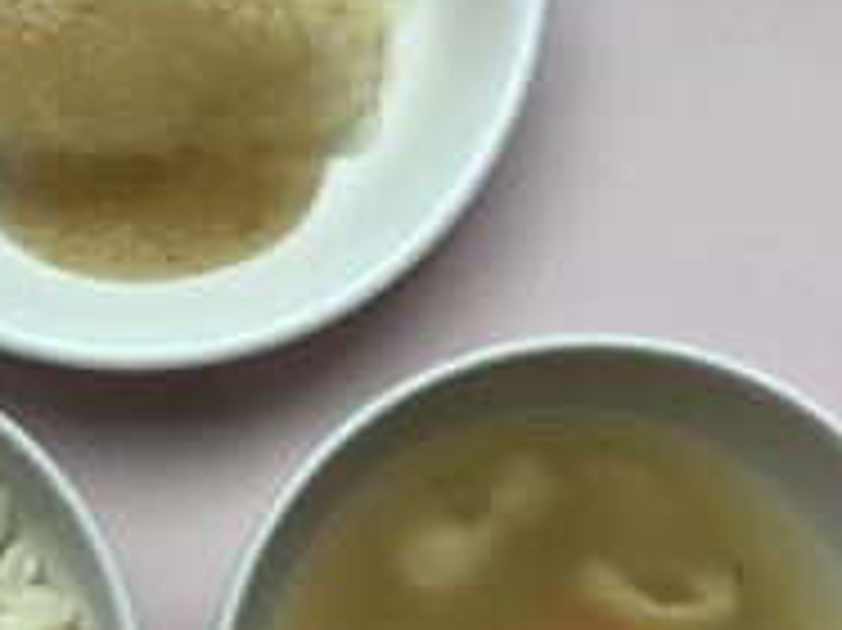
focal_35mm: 83
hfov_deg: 23.0
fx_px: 2018
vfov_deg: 17.7
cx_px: 104
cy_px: 385
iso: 50
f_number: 2.4
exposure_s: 1/120
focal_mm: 3.3
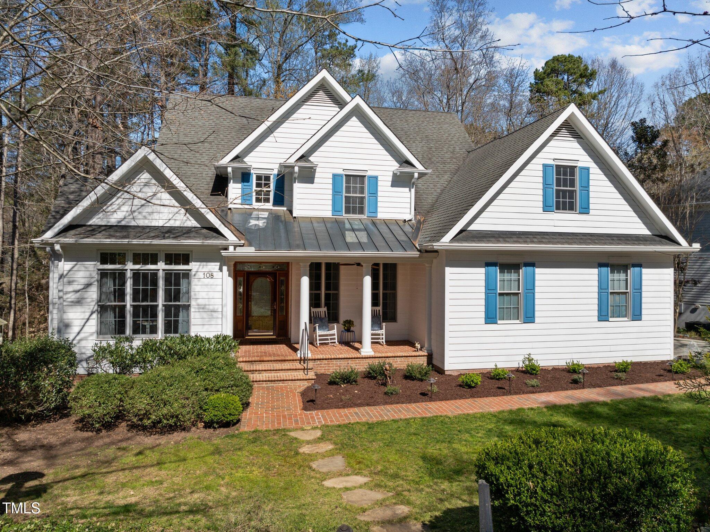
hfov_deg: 71.6
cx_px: 355
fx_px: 492
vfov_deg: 56.8
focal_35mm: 24
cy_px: 266
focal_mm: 12.29
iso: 170
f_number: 2.8
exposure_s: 1/3200
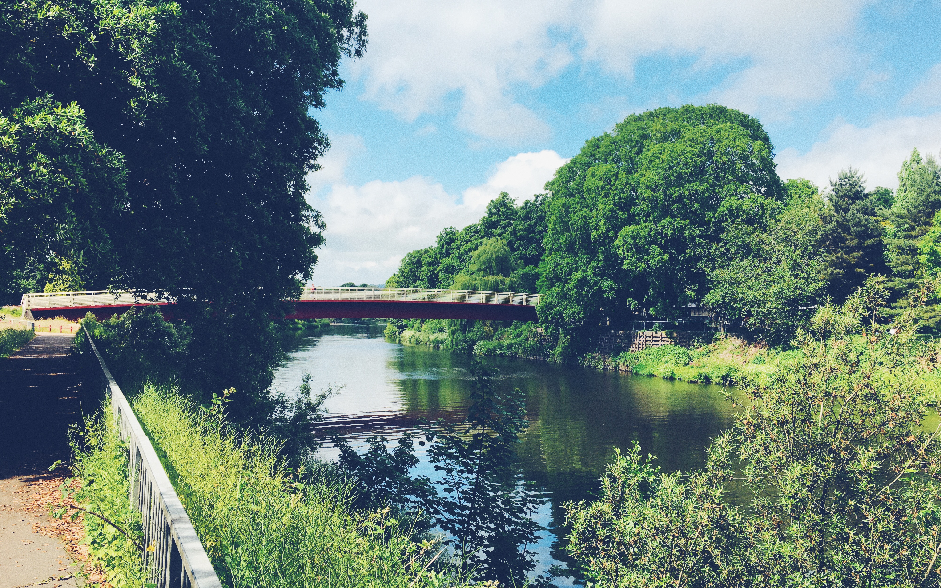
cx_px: 470
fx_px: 795
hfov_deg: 61.2
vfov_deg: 40.6
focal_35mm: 31
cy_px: 264
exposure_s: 1/855
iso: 25
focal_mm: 4.15
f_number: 2.2
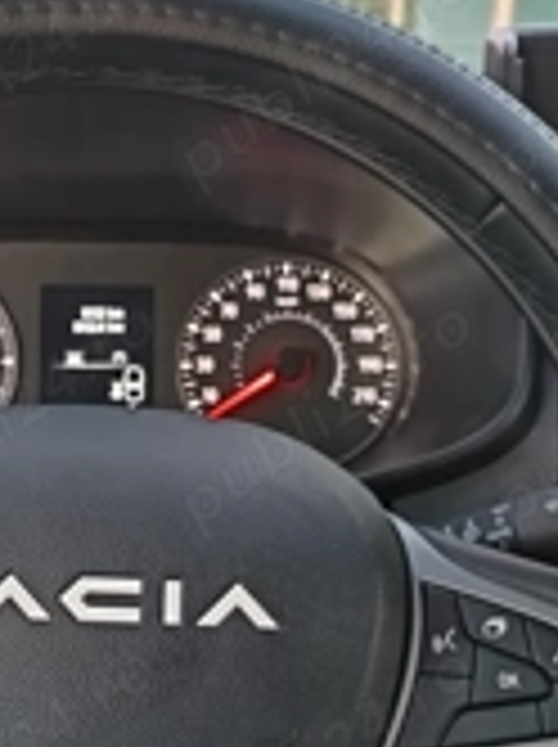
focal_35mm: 58
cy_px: 490
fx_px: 1250
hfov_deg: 25.0
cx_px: 166
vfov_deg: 33.0
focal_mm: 5.31
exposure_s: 1/20
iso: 1722
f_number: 1.7
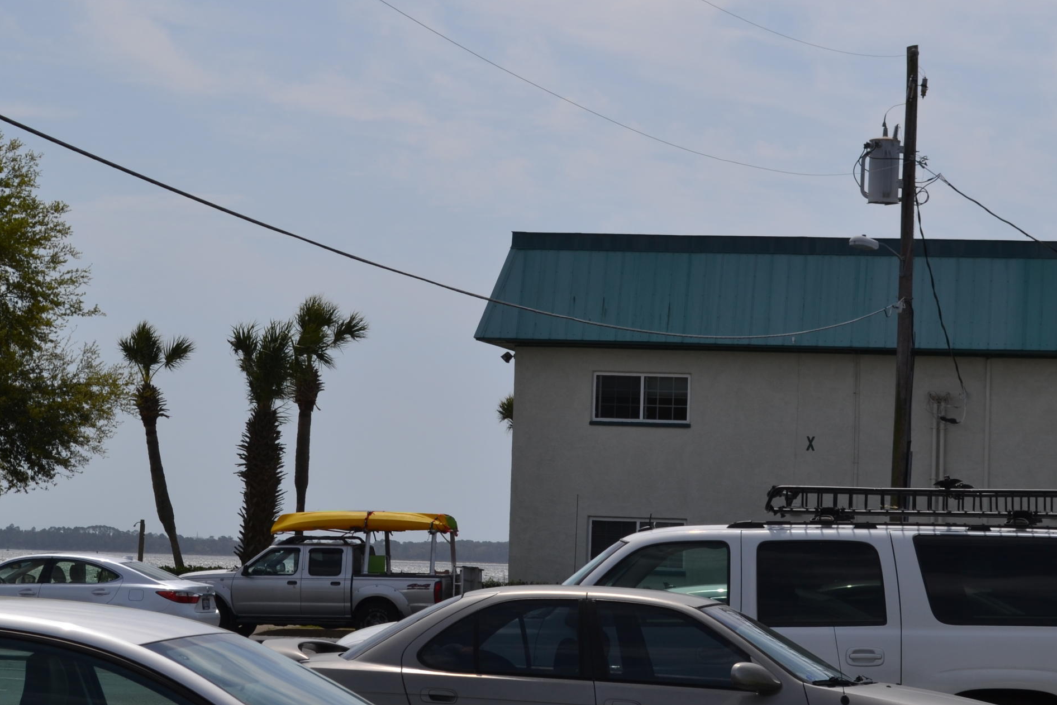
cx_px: 567
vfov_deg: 10.5
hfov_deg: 15.7
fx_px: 3841
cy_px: 212
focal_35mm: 131
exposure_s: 1/320
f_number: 9
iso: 100
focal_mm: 55
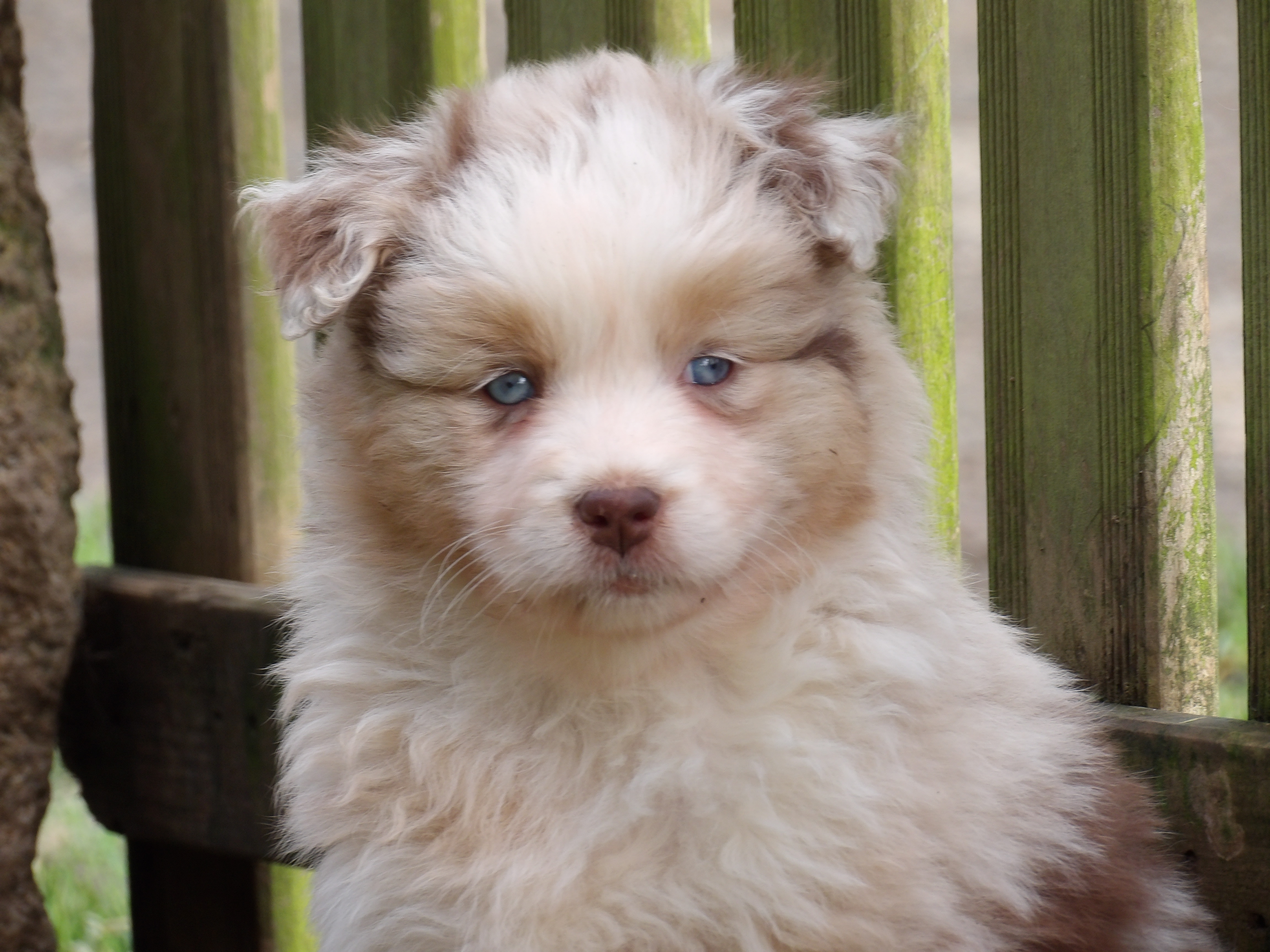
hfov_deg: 4.8
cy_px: 476
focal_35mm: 409
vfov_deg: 3.6
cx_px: 635
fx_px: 15005
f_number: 4.2
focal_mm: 73.3
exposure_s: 1/100
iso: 100
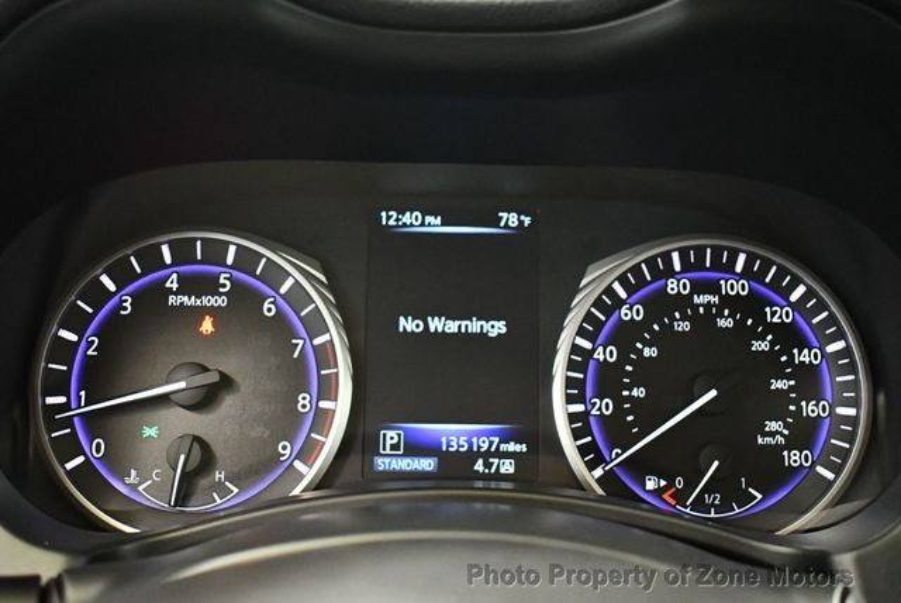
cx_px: 450
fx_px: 1102
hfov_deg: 44.5
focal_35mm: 44
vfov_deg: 30.6
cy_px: 302
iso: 5000
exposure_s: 1/60
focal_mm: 22
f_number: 3.8
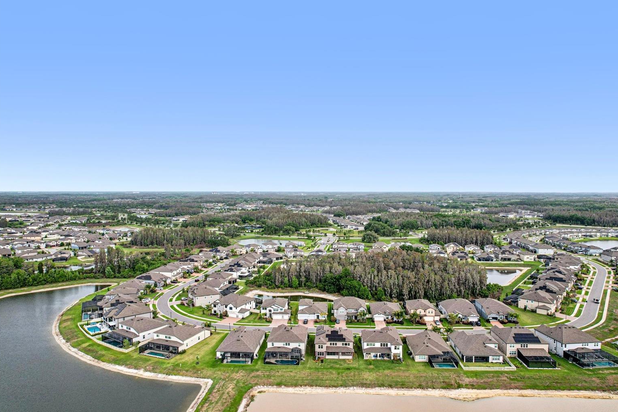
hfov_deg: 76.1
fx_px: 395
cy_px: 204
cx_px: 317
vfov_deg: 55.1
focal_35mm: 23
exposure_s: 1/2500
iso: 110
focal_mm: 8.4
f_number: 2.8
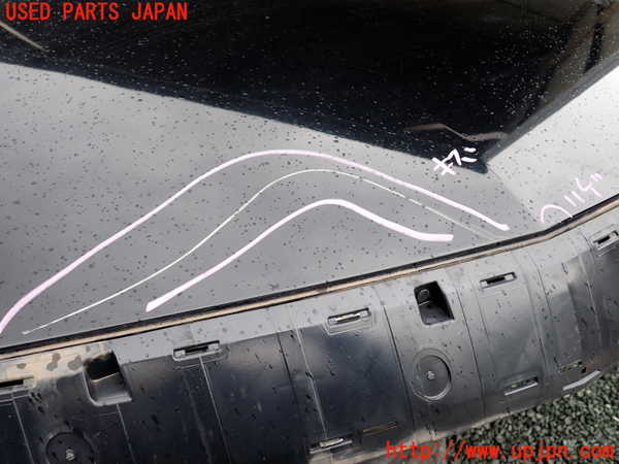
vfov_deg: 46.8
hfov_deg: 60.0
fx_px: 536
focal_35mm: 30
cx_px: 310
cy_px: 232
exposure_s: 1/250
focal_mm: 5.4
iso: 100
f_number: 2.3
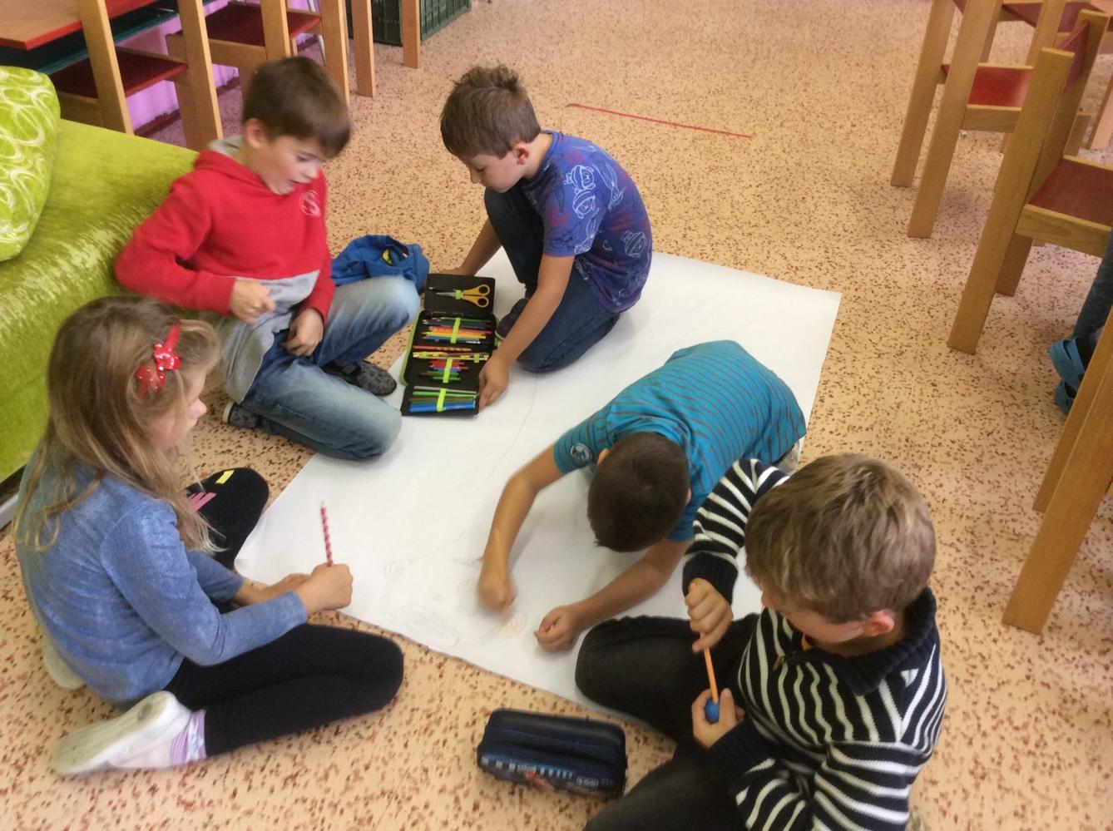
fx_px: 1027
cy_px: 416
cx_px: 556
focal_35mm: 32
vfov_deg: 44.0
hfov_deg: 56.9
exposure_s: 1/25
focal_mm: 3.3
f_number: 2.4
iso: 80
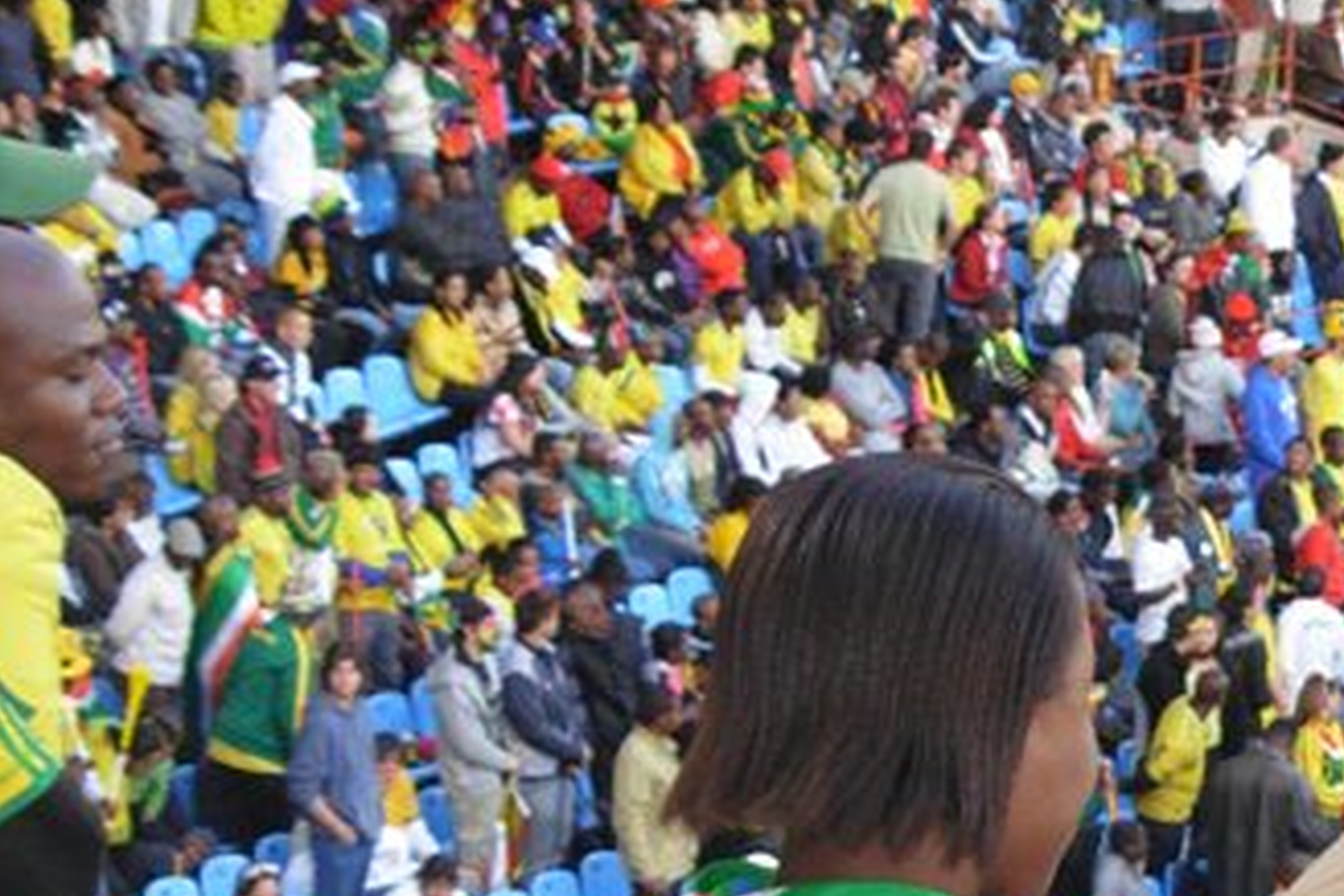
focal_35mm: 163
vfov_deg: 8.4
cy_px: 612
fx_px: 6085
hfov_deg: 12.5
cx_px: 1340
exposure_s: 1/102
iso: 251
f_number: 3.4
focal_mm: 10.5
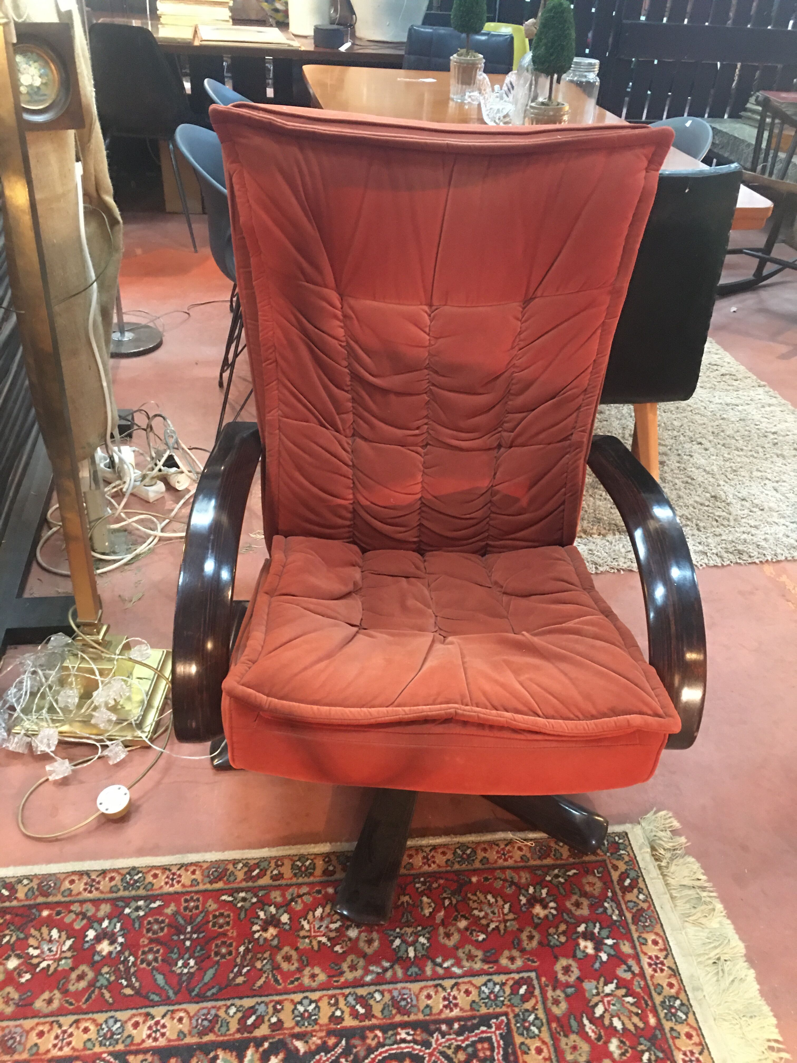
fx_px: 890
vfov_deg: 61.7
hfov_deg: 48.2
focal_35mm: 29
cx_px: 398
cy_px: 532
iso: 125
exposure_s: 1/8
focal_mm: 4.15
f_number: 2.2
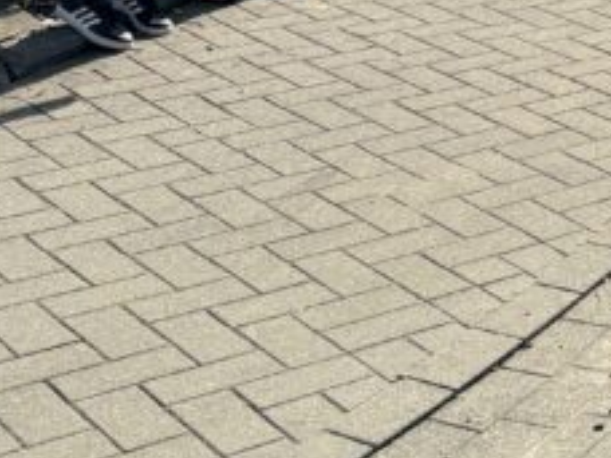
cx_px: 973
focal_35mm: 108
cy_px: -206
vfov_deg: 13.0
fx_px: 1906
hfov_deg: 16.3
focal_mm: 6.76
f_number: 1.78
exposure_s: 1/2959
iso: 80
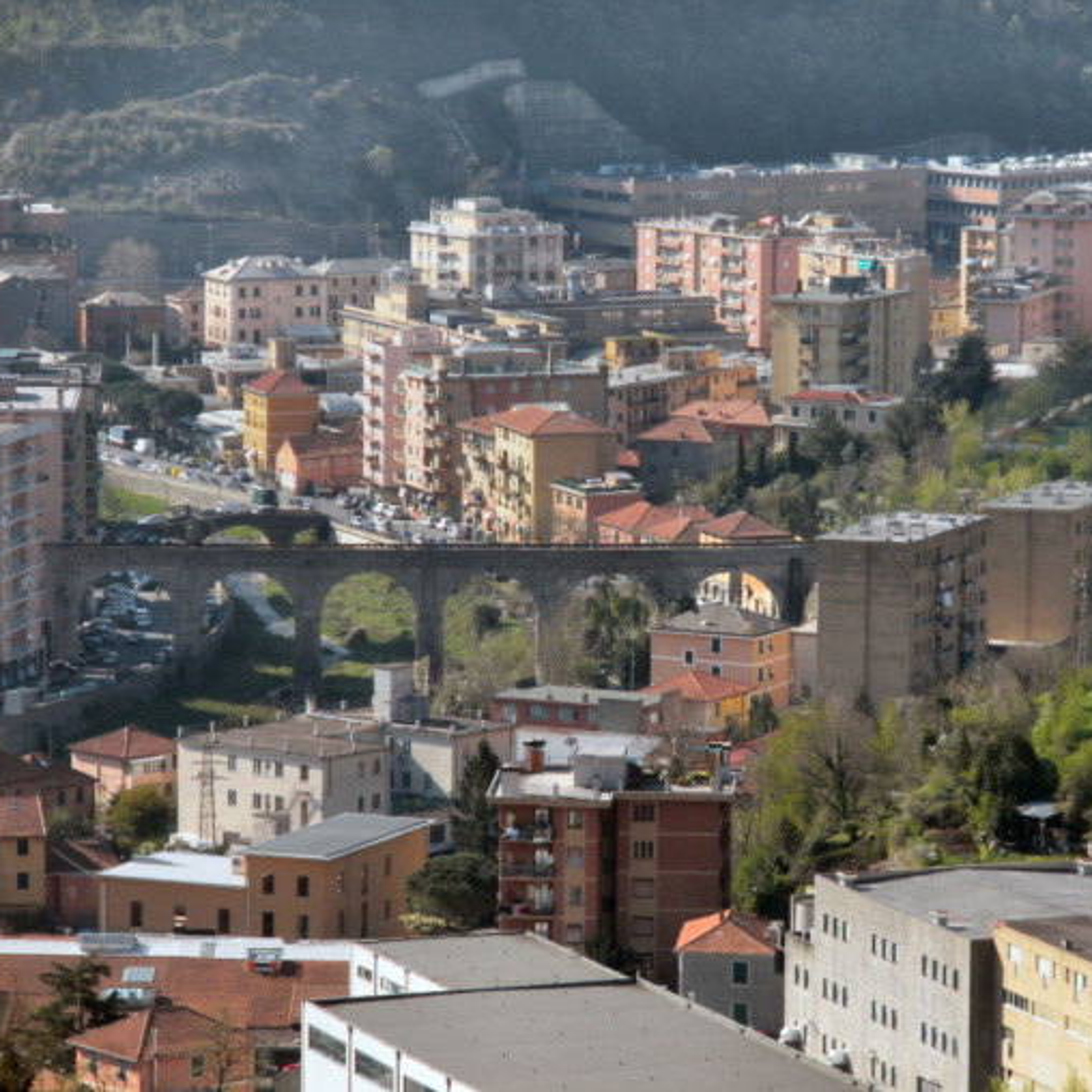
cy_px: 546
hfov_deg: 8.5
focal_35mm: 206
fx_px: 7352
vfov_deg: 8.5
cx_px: 593
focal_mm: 31.5
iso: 64
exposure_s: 1/201
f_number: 5.6
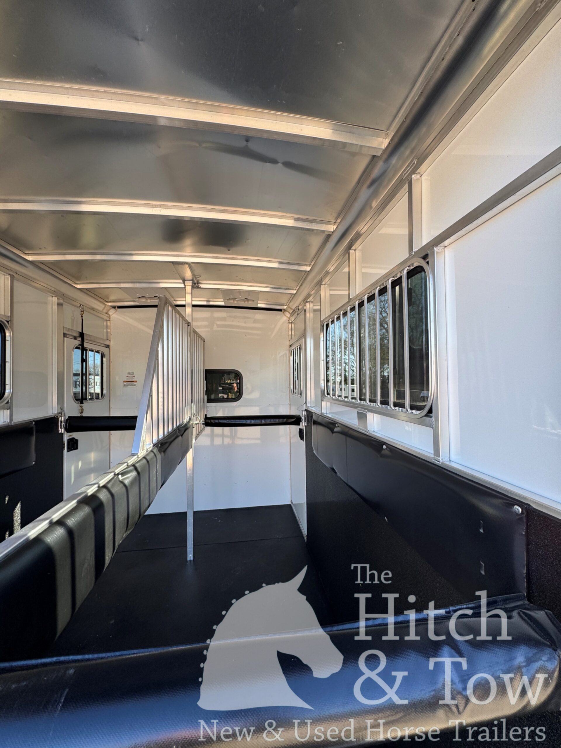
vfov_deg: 102.1
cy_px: 374
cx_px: 280
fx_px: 303
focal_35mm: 14
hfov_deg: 85.7
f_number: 2.2
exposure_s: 1/198
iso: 40
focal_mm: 2.22
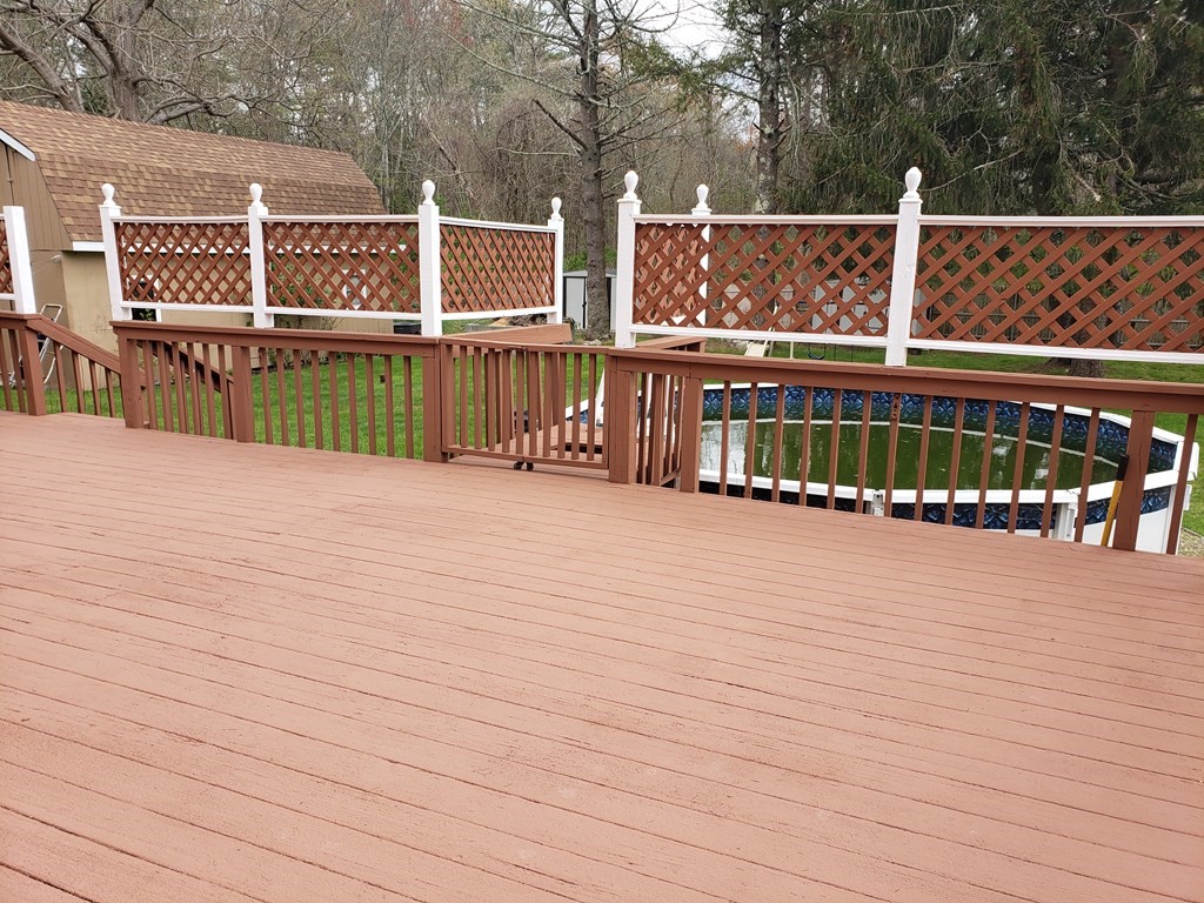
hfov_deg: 67.3
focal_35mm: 26
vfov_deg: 53.1
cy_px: 452
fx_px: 904
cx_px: 602
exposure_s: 1/482
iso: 50
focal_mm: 4.3
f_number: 2.4
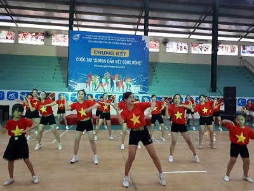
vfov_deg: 51.4
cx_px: 127
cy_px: 96
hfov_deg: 65.3
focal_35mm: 27
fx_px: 198
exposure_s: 1/33
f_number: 1.9
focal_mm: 3.6
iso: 80
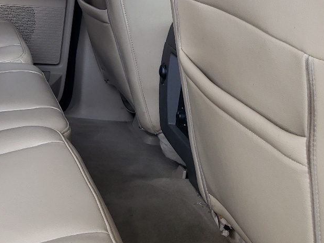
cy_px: 19
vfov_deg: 21.4
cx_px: -45
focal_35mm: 67
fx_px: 627
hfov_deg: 26.4
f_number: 1.5
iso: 74
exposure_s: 1/120
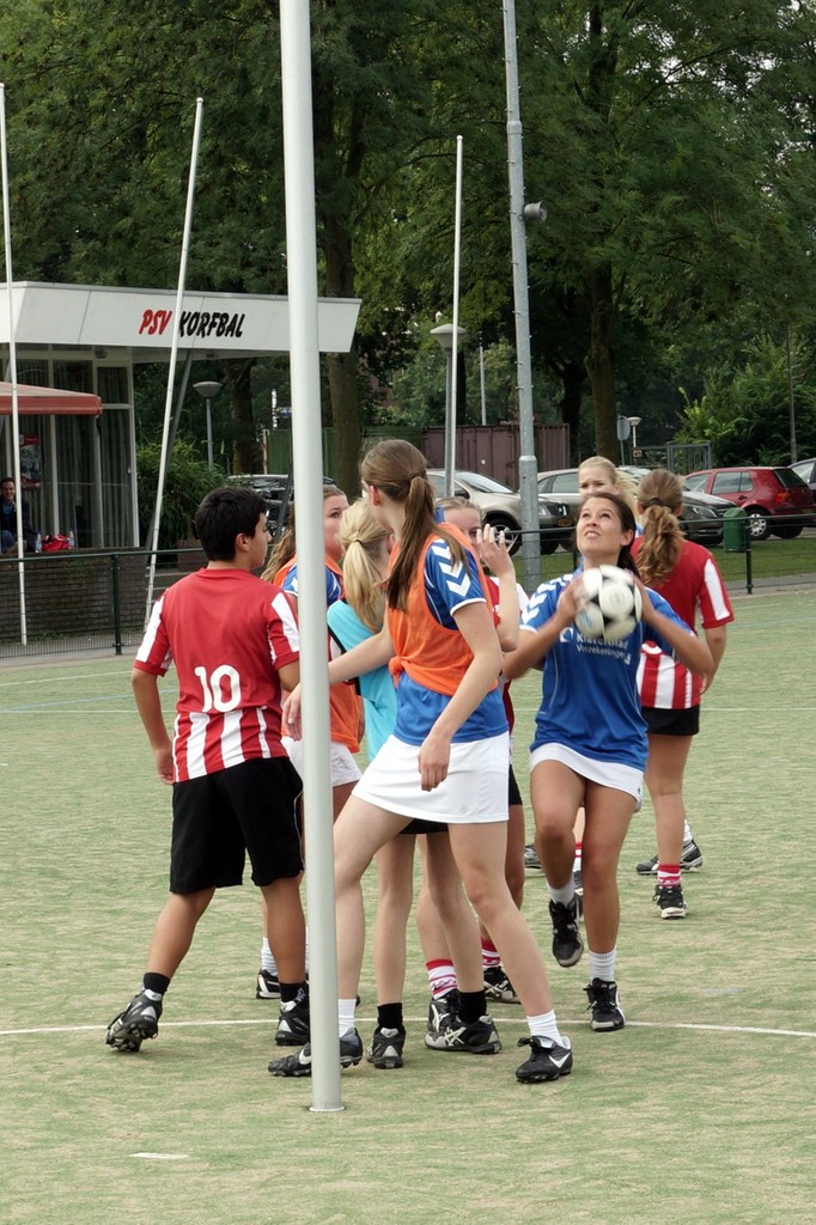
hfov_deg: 25.7
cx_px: 408
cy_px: 612
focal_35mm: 52
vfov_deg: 37.9
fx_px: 1786
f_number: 6.3
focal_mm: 35
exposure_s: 1/200
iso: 100
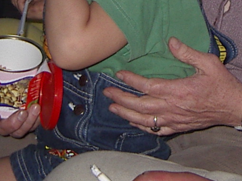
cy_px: -142
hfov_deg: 12.8
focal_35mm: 153
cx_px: 228
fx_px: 1069
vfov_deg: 9.3
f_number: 2.6
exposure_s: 1/60
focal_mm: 5.8
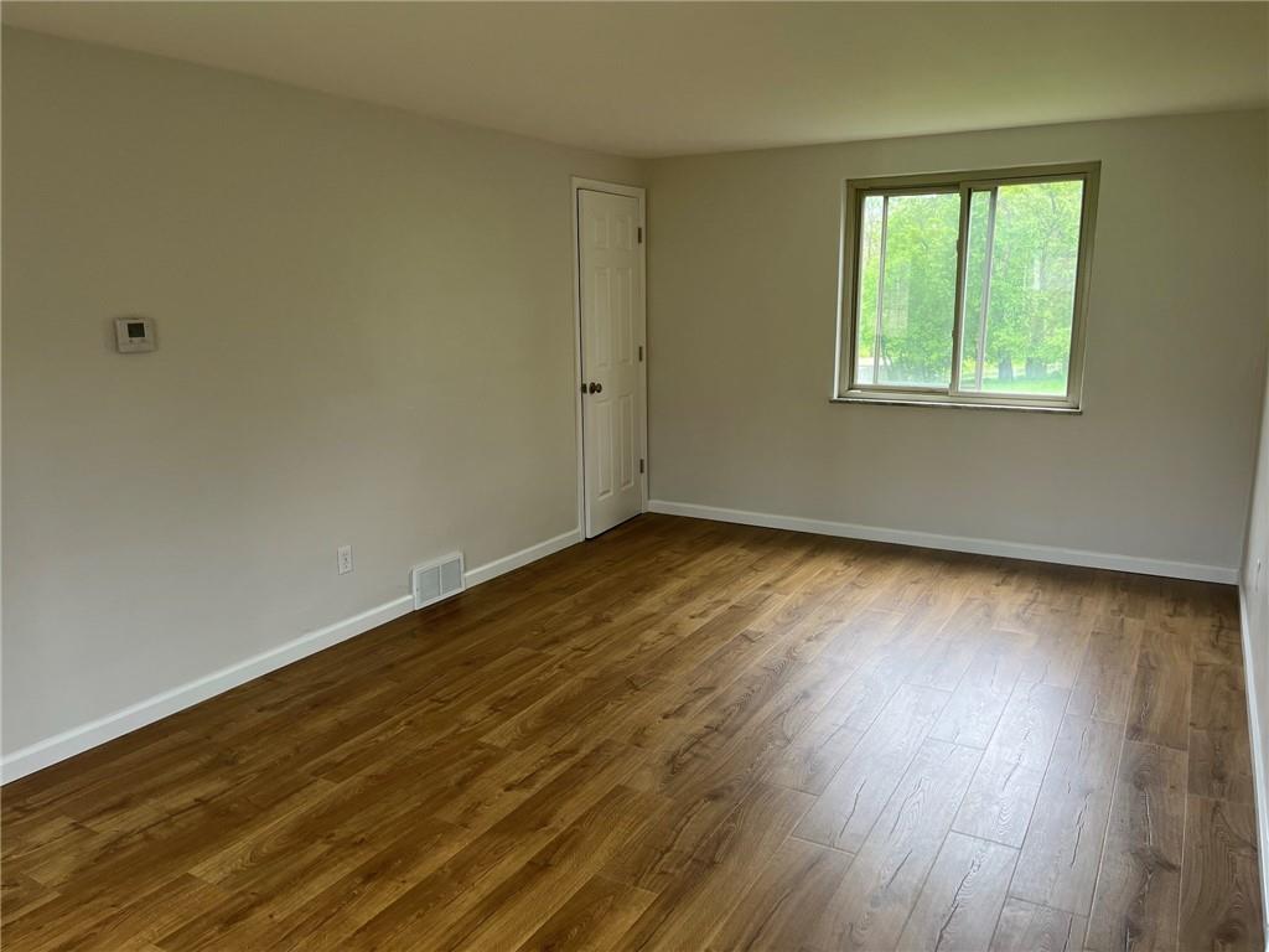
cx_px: 634
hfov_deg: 67.3
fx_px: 953
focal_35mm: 26
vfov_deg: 53.1
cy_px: 476
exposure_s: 1/121
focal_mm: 5.1
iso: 50
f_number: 1.6
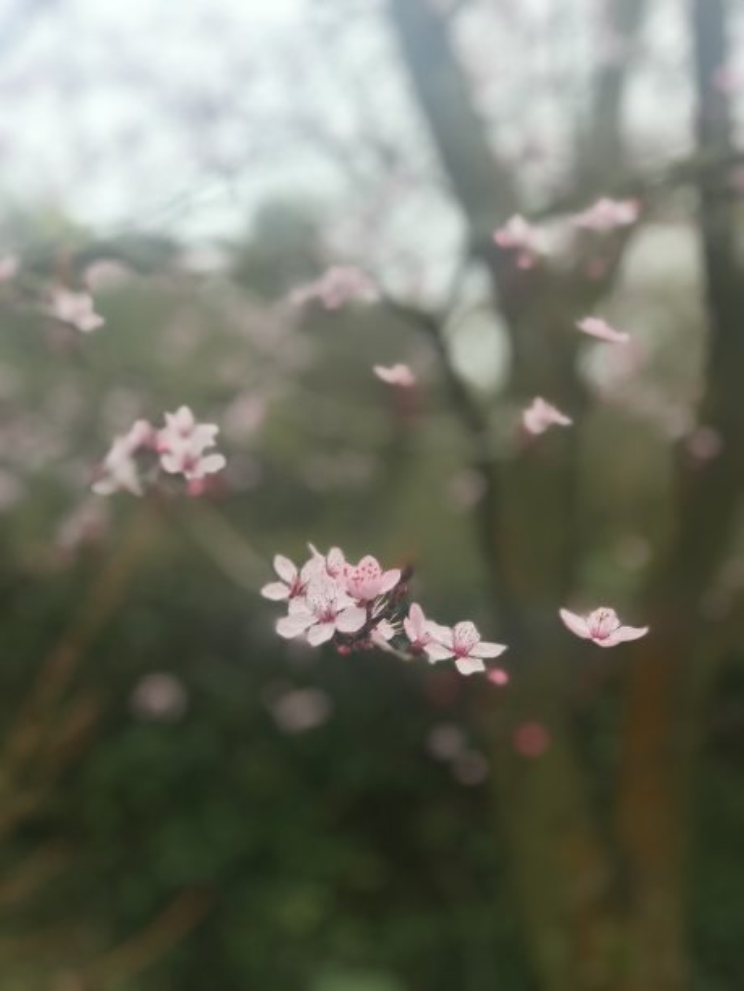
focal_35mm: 57
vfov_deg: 33.8
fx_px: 1633
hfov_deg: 25.7
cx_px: 372
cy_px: 496
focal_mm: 6.6
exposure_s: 1/50
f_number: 2.8
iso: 25
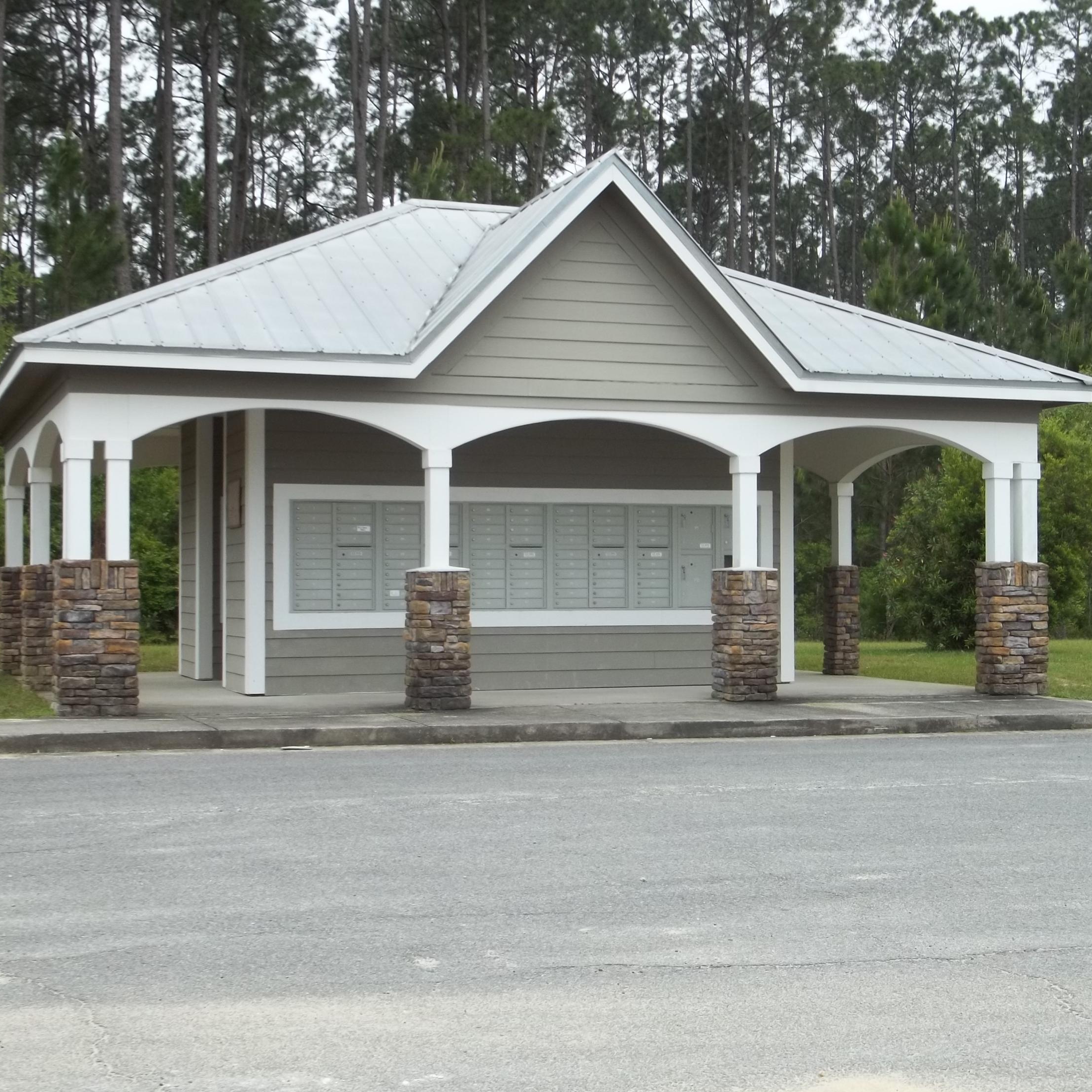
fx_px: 1963
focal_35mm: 55
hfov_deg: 31.1
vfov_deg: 31.1
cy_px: 546
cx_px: 609
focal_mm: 8.3
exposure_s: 1/320
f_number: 3.7
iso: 64
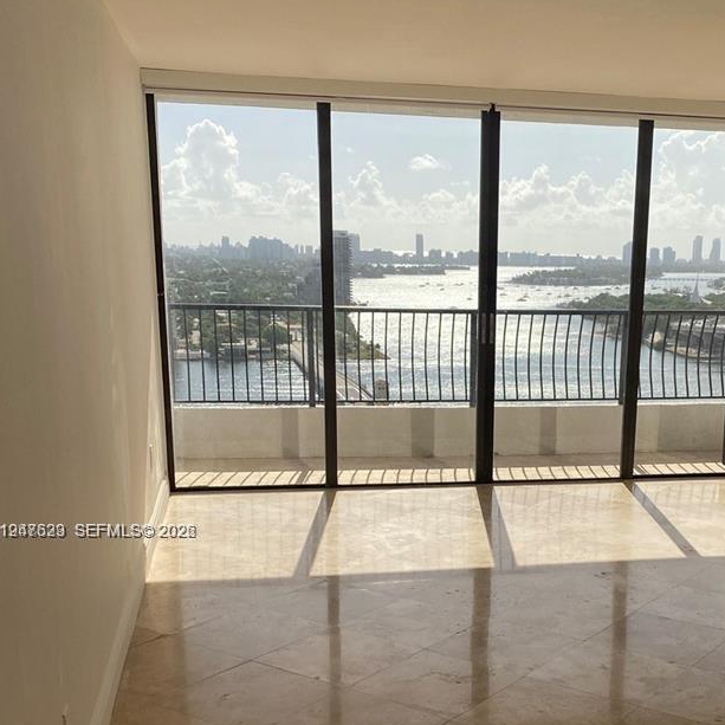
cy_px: 532
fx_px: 1066
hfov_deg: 37.0
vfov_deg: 36.8
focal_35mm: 45
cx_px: 509
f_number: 1.8
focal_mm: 4.25
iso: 32
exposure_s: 1/2890
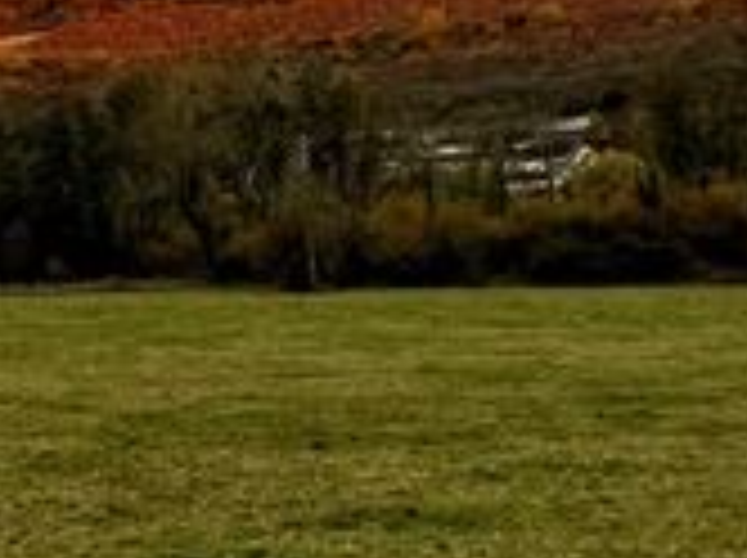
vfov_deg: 15.3
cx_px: -387
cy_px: -45
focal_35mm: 94
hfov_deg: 18.4
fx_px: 2026
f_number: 1.6
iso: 100
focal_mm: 5.1
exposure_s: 1/121
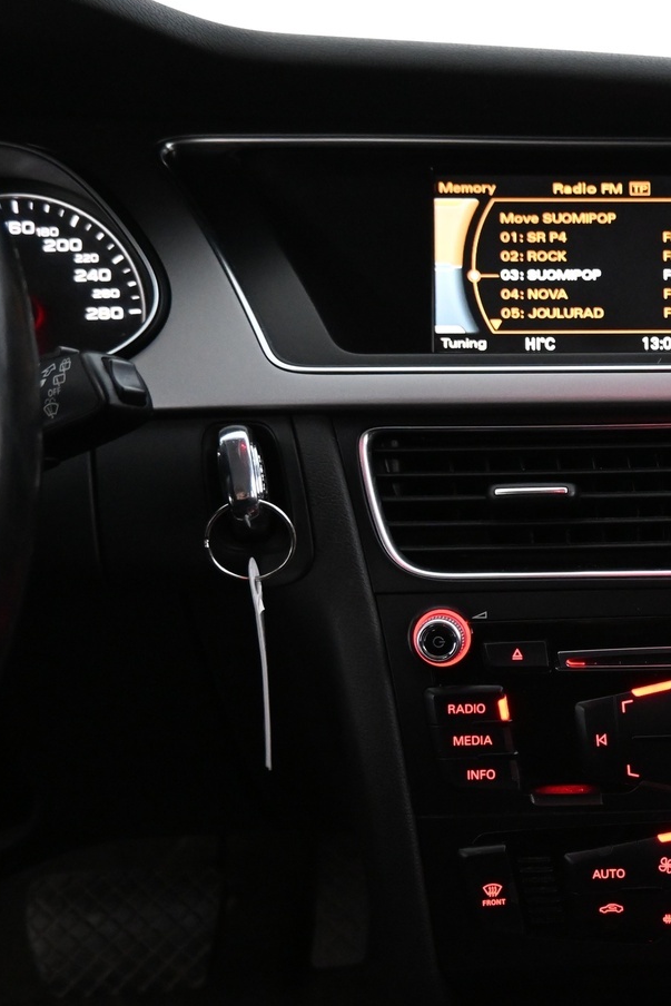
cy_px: 558
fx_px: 1202
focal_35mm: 43
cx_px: 718
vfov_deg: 45.4
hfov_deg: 28.6
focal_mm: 16
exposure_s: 1/25
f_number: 3.5
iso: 2800
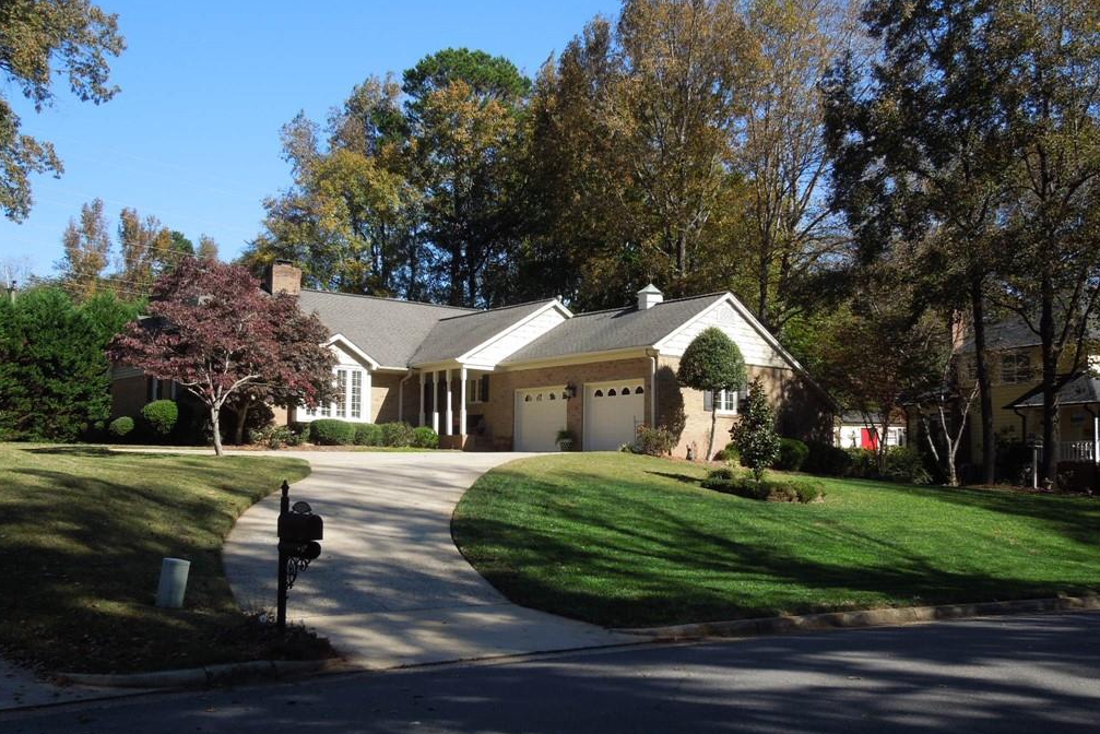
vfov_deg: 35.9
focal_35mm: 37
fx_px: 1131
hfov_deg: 51.9
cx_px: 546
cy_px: 398
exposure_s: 1/500
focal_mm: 6.3
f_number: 3.7
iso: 100
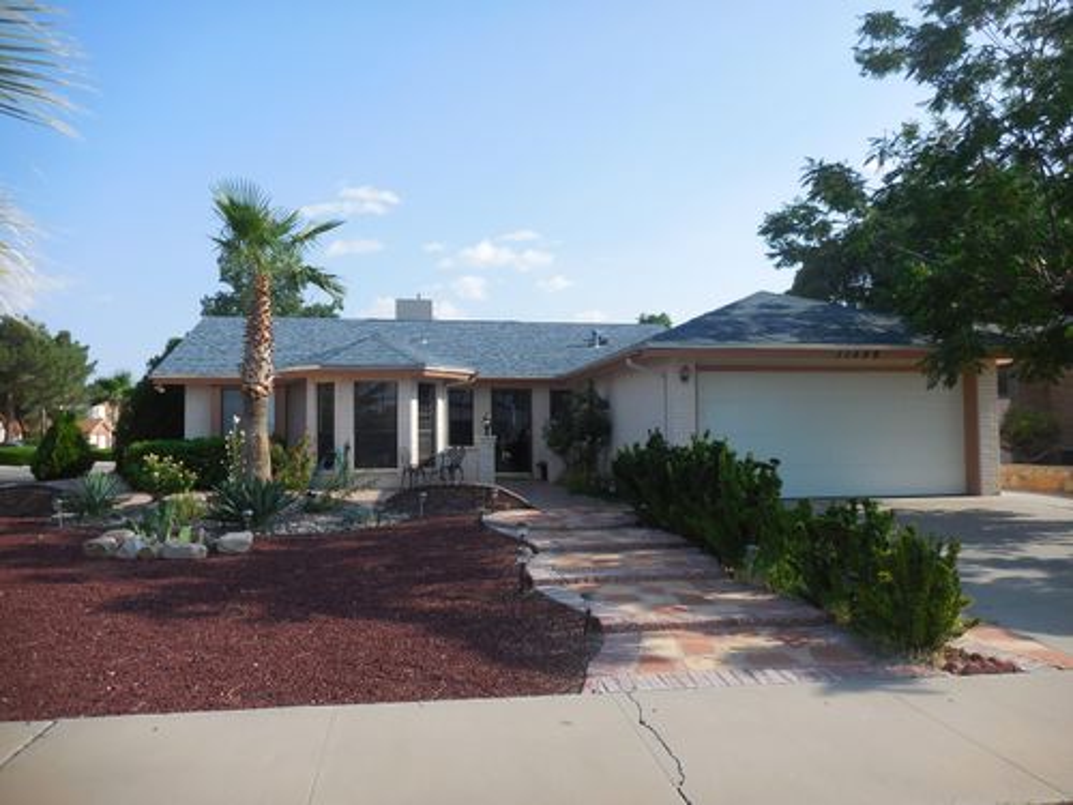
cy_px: 402
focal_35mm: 25
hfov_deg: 69.4
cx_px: 536
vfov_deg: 54.9
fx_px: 775
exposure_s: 1/640
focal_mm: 4.5
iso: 125
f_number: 3.7
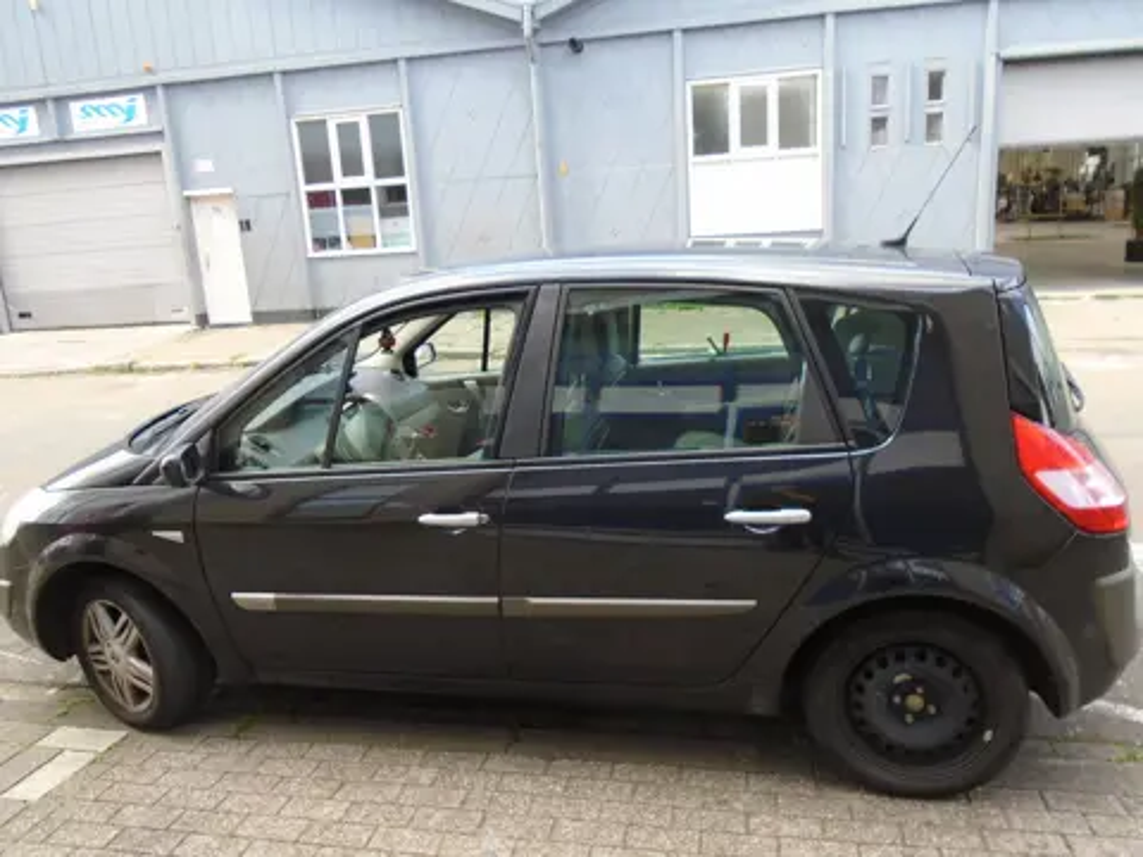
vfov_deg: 53.1
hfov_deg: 67.3
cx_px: 572
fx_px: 859
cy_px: 428
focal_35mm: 26
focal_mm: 4.6
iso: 100
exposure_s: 1/80
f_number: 3.2
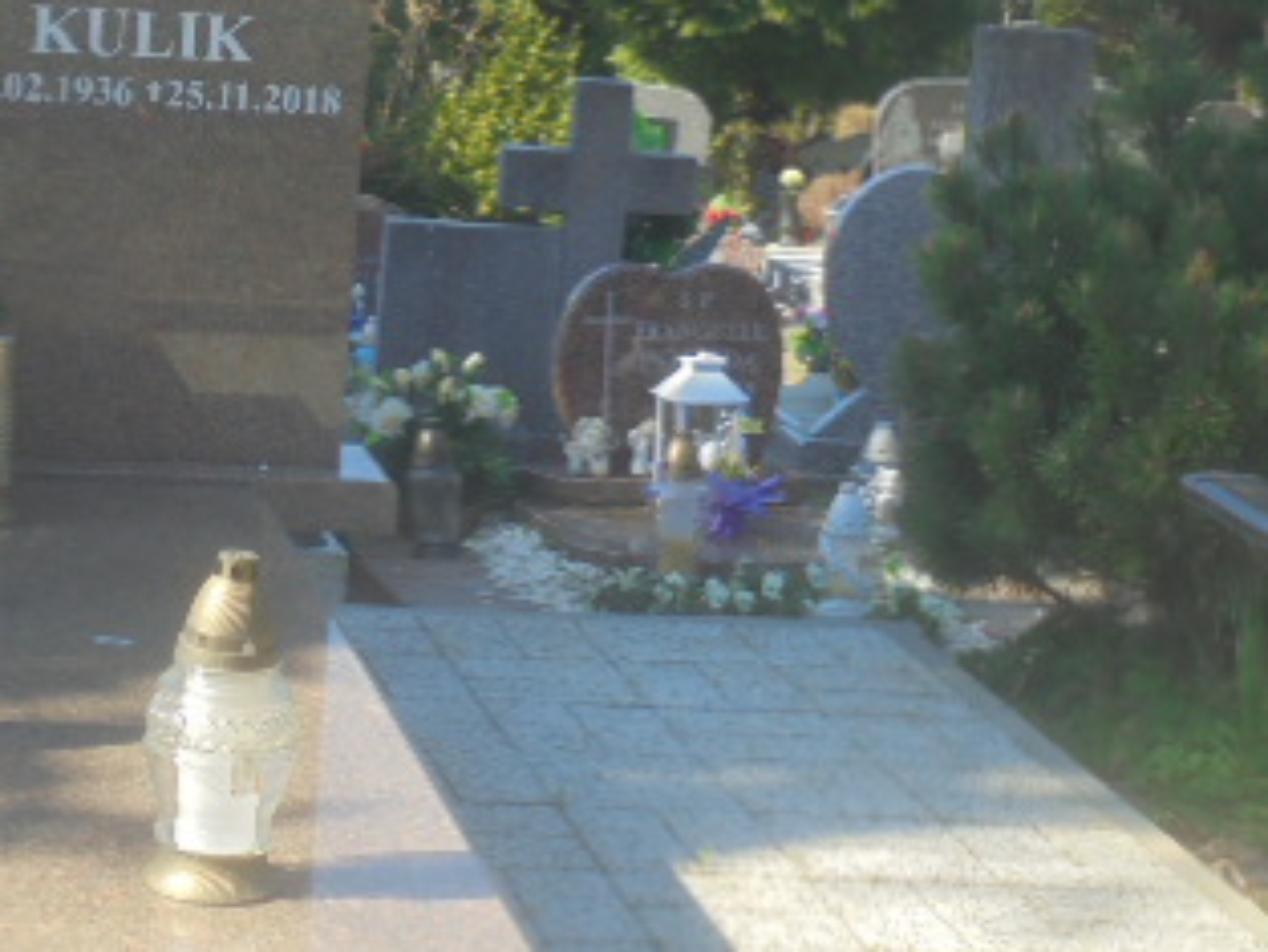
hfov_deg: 21.9
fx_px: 3225
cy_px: 450
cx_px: 207
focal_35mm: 88
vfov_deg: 16.8
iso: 100
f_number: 4.5
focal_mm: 7.8
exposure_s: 1/250
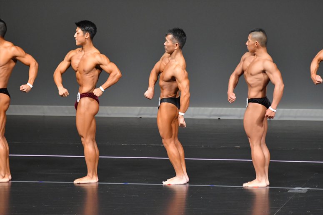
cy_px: 108
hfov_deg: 6.5
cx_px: 162
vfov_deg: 4.4
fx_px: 2825
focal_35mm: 315
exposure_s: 1/400
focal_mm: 210
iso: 5000
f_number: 5.6
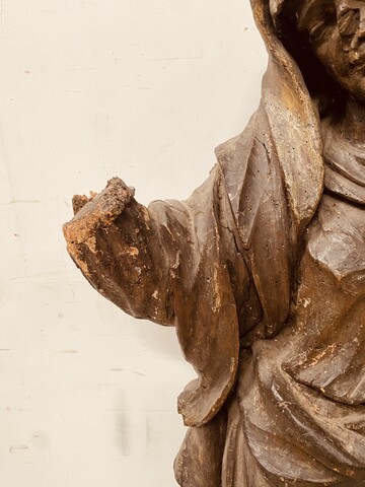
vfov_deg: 67.3
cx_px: 182
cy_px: 244
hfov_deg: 53.1
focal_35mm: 26
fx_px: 366
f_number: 1.8
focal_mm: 4.25
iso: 200
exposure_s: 1/60
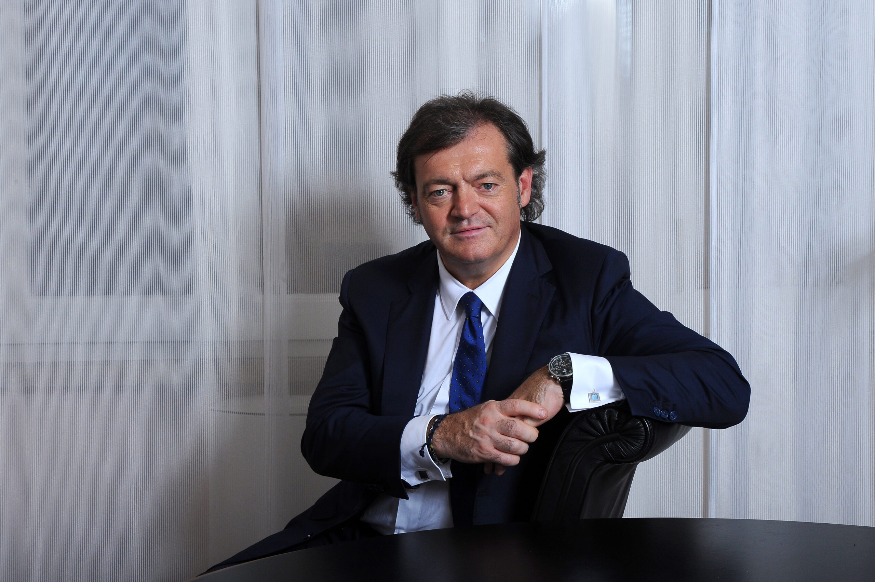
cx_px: 438
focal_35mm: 70
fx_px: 1700
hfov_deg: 28.9
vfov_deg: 19.4
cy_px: 291
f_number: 14
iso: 800
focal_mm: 70
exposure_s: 1/250
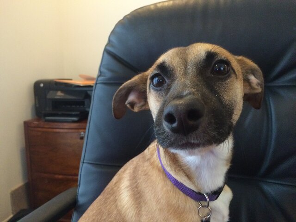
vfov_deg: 48.2
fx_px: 248
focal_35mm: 29
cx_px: 148
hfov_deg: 61.7
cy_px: 111
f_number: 2.2
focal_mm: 4.15
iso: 320
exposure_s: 1/30
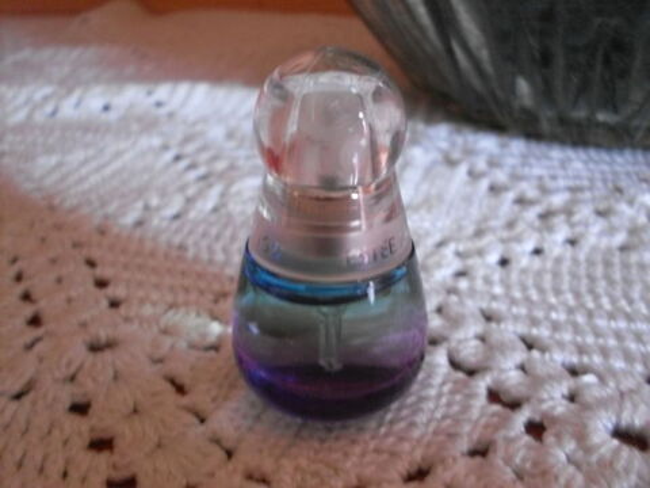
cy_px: 244
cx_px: 325
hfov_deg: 49.0
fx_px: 714
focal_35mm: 38
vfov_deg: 37.7
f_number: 2.8
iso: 400
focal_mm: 6.3
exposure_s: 1/15
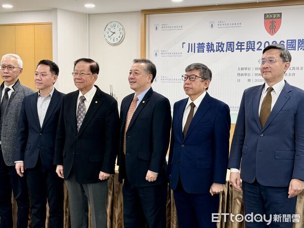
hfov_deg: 39.7
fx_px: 422
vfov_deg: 30.3
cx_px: 152
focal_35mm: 48
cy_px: 114
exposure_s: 1/60
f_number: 1.78
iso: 80
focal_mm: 6.76
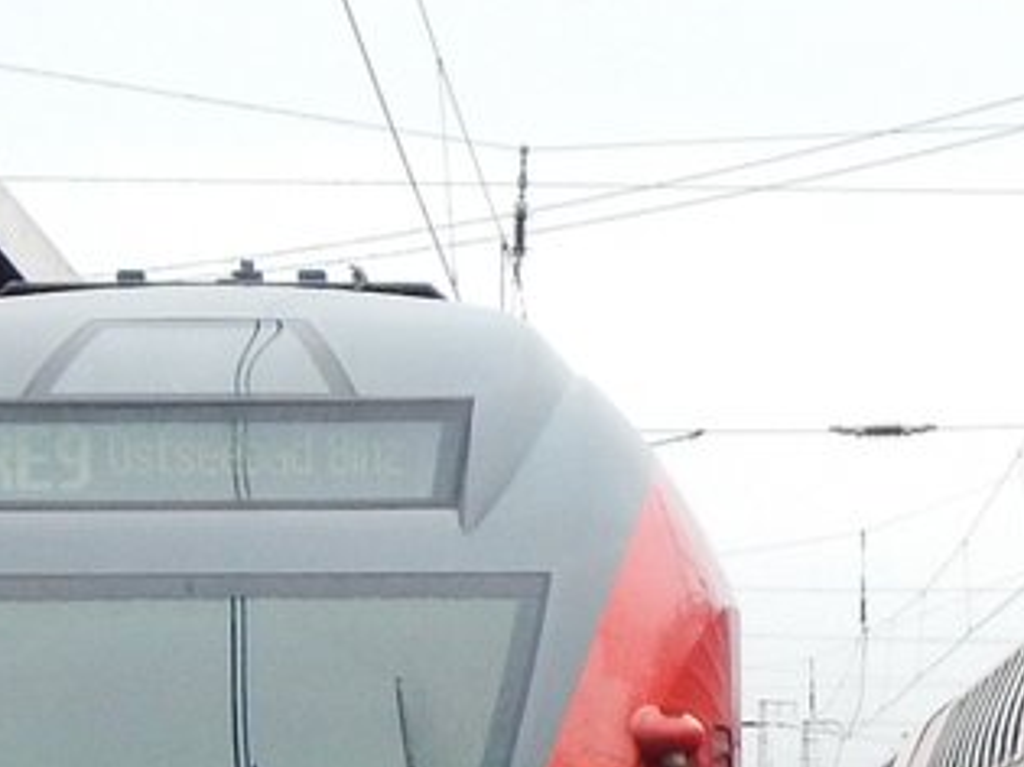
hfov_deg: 10.7
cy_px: 751
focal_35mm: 183
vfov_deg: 8.1
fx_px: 5411
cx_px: 1135
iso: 280
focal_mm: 8.6
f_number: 3.7
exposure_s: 1/250
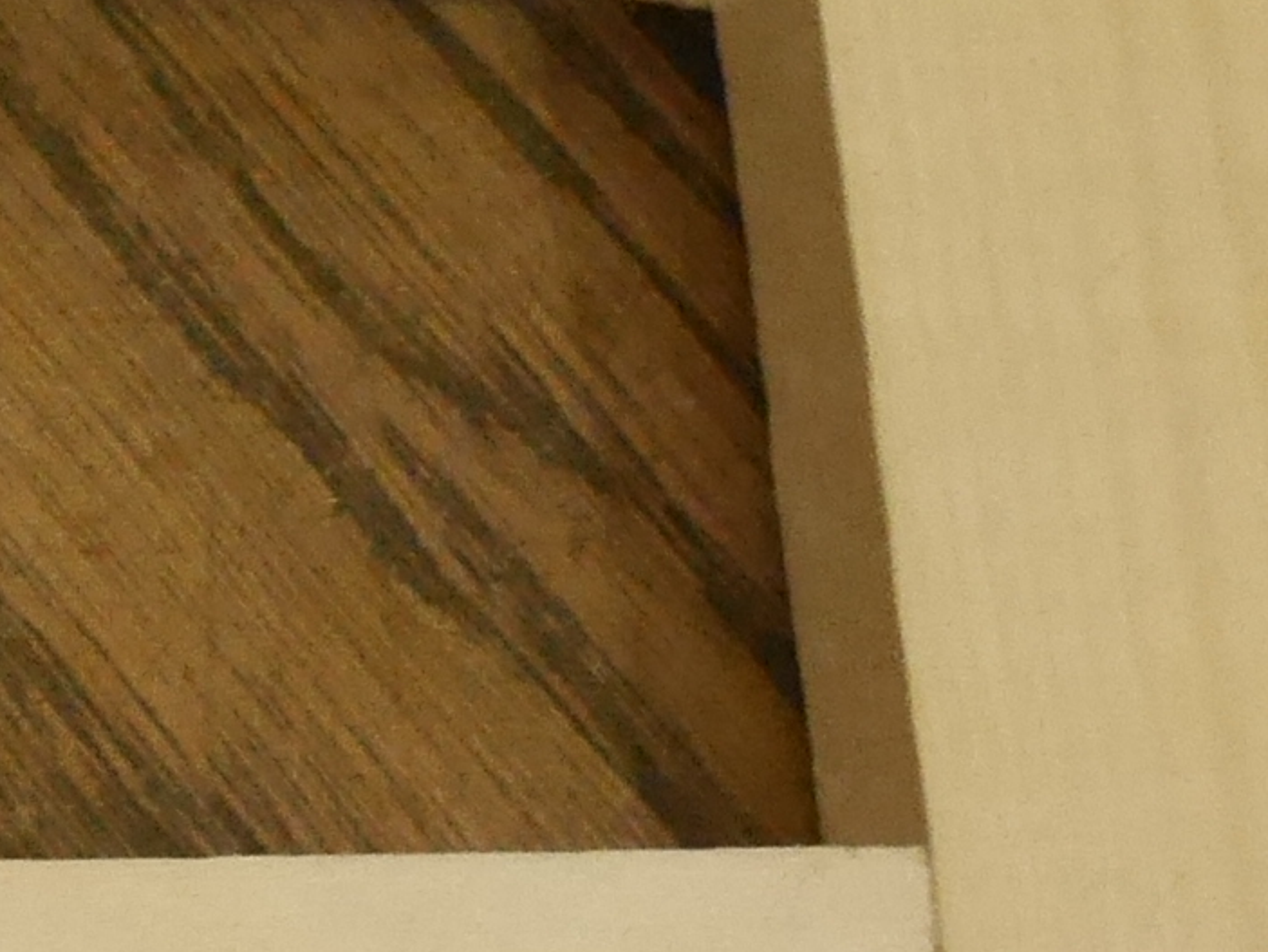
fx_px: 11982
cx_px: -1810
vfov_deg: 4.5
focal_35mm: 327
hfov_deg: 5.8
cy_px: 1629
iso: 3200
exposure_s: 1/8
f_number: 5.1
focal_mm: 25
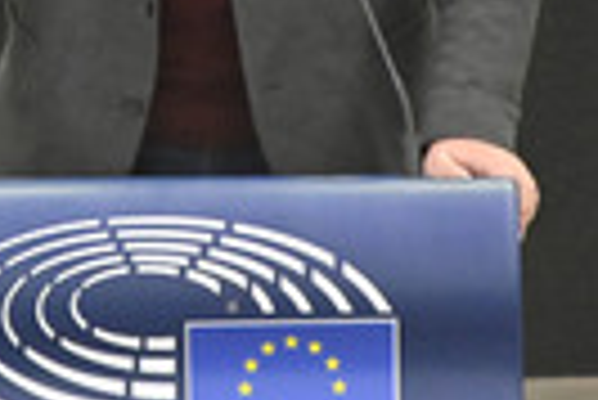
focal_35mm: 1687
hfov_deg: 1.2
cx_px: 148
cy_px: -63
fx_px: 28053
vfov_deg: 0.8
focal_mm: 500
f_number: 6.3
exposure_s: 1/400
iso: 6400
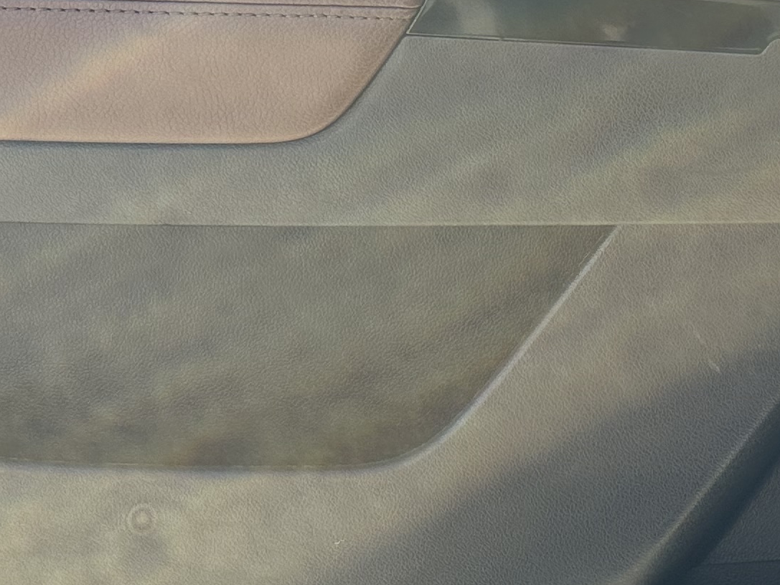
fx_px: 2005
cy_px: -80
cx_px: 870
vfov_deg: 16.1
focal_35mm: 89
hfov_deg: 20.9
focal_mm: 6.86
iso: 80
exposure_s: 1/767
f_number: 1.78
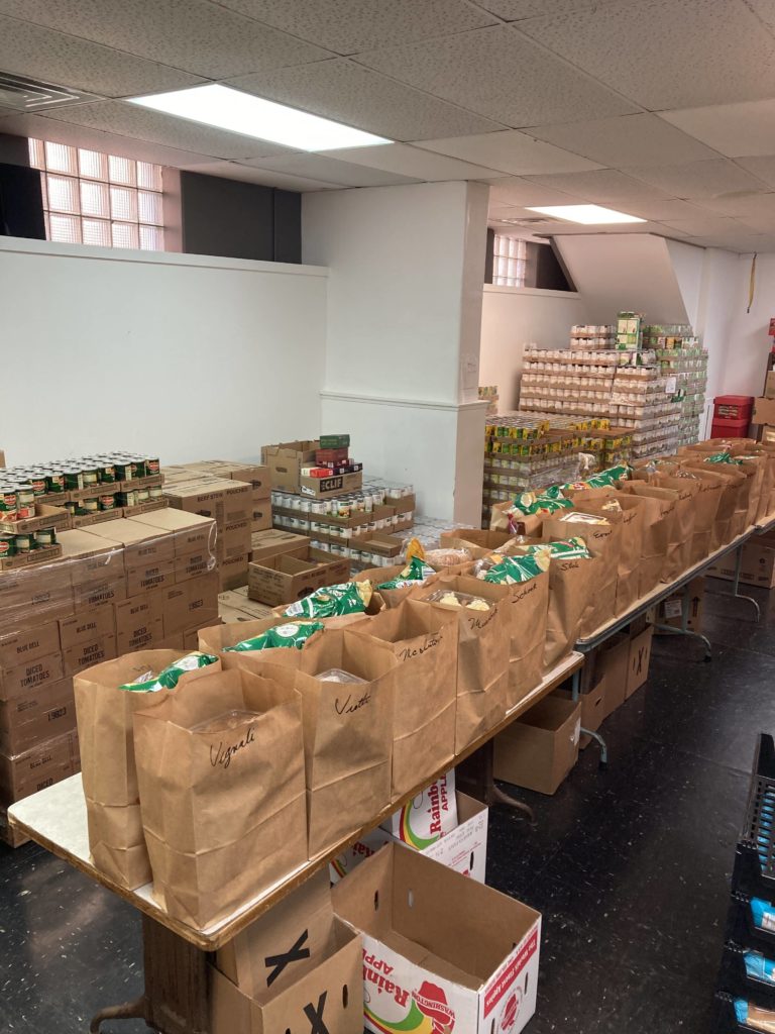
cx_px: 388
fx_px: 836
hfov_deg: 49.7
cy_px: 517
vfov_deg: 63.4
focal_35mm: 28
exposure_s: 1/60
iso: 80
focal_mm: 3.99
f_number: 1.8
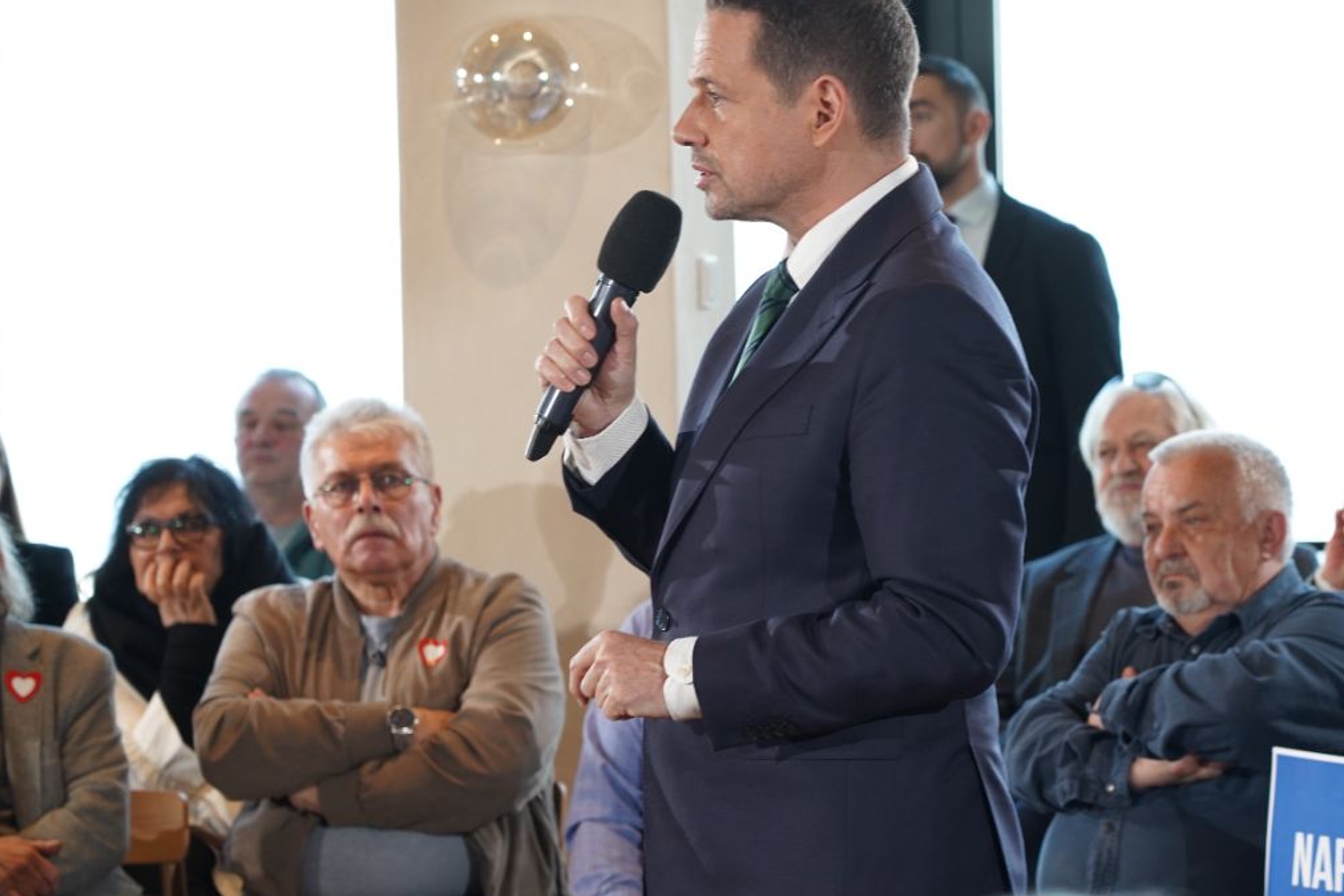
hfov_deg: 15.2
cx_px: 824
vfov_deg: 10.2
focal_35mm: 135
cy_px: 427
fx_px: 5040
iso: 1000
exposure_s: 1/100
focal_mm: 105
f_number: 5.6
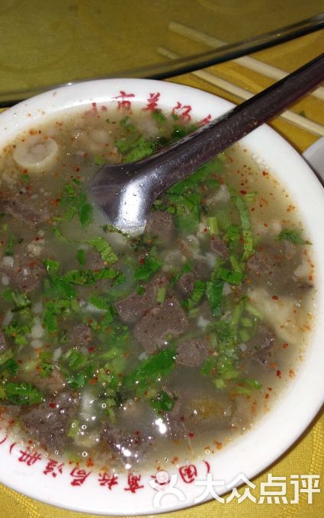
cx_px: 140
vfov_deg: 54.0
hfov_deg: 35.3
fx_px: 509
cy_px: 262
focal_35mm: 36
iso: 50
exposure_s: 1/91
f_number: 2.4
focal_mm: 4.13
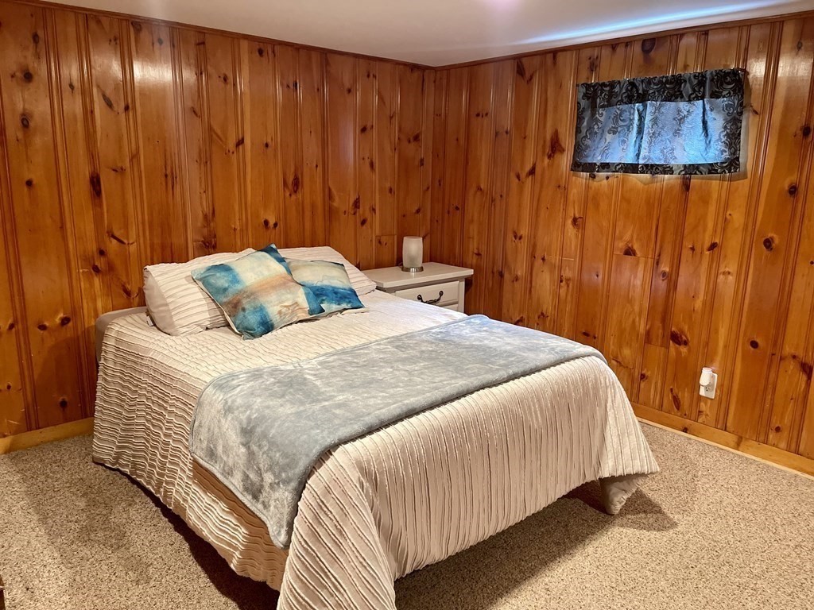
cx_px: 407
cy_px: 305
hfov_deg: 67.3
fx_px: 611
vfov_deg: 53.1
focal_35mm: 26
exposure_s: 1/60
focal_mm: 5.1
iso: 400
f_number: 1.6
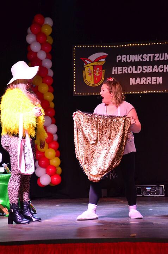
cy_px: 127
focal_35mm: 75
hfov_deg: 18.1
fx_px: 527
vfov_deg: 27.0
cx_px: 84
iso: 3200
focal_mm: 50
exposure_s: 1/160
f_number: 5.6
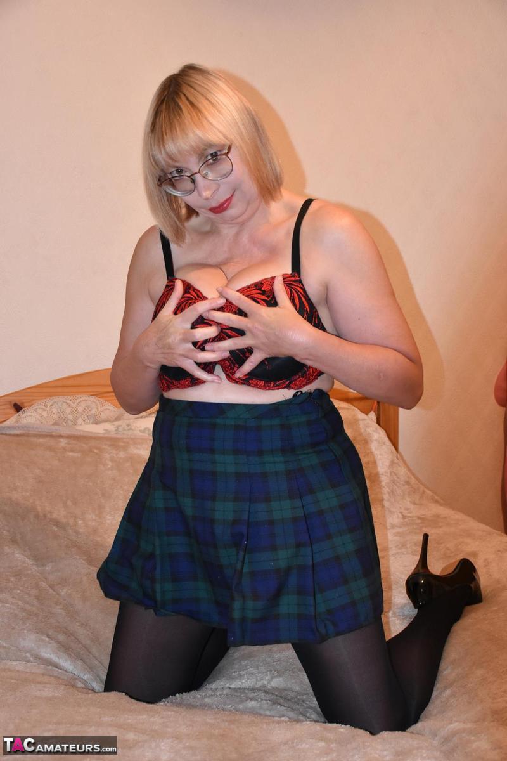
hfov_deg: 28.1
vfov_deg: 41.1
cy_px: 380
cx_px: 254
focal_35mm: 48
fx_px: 1014
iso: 1800
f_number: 4
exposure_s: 1/60
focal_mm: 32
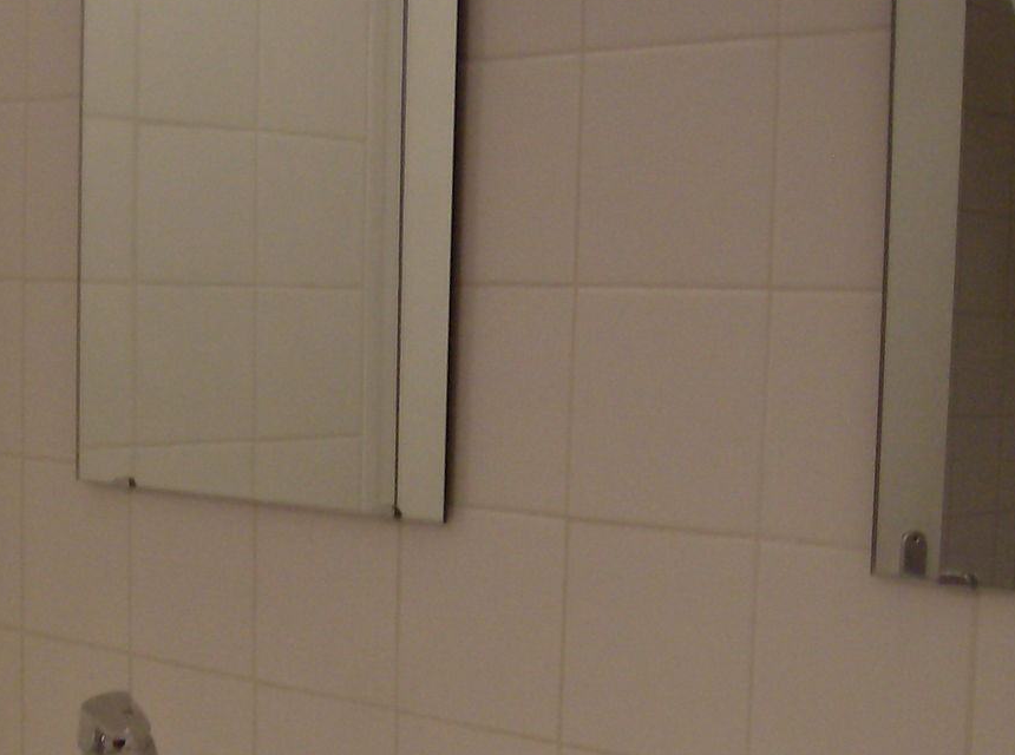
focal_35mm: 67
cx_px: 447
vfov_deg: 21.5
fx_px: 1959
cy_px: 629
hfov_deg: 29.0
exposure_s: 1/64
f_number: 2.8
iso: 196
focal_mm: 6
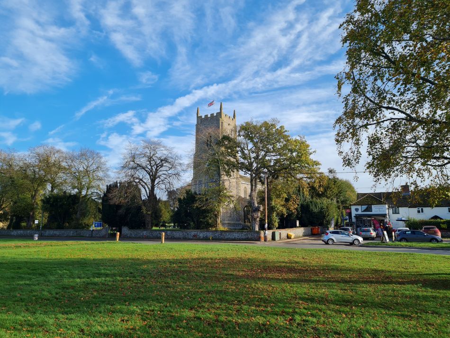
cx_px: 225
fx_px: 338
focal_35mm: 26
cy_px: 169
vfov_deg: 53.1
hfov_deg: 67.3
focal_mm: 5.4
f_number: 1.8
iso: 50
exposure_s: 1/1356
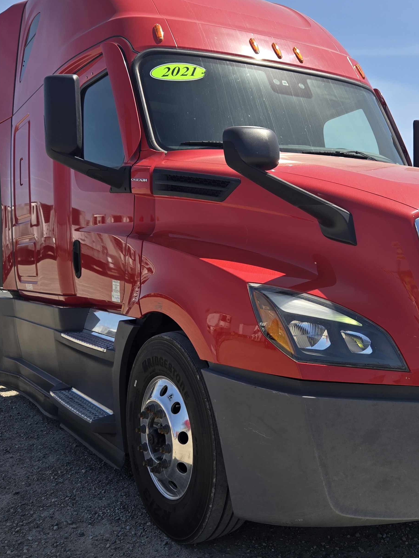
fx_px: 613
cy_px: 282
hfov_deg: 37.6
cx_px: 253
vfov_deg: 49.0
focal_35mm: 38
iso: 25
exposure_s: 1/1623
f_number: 1.8
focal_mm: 5.4
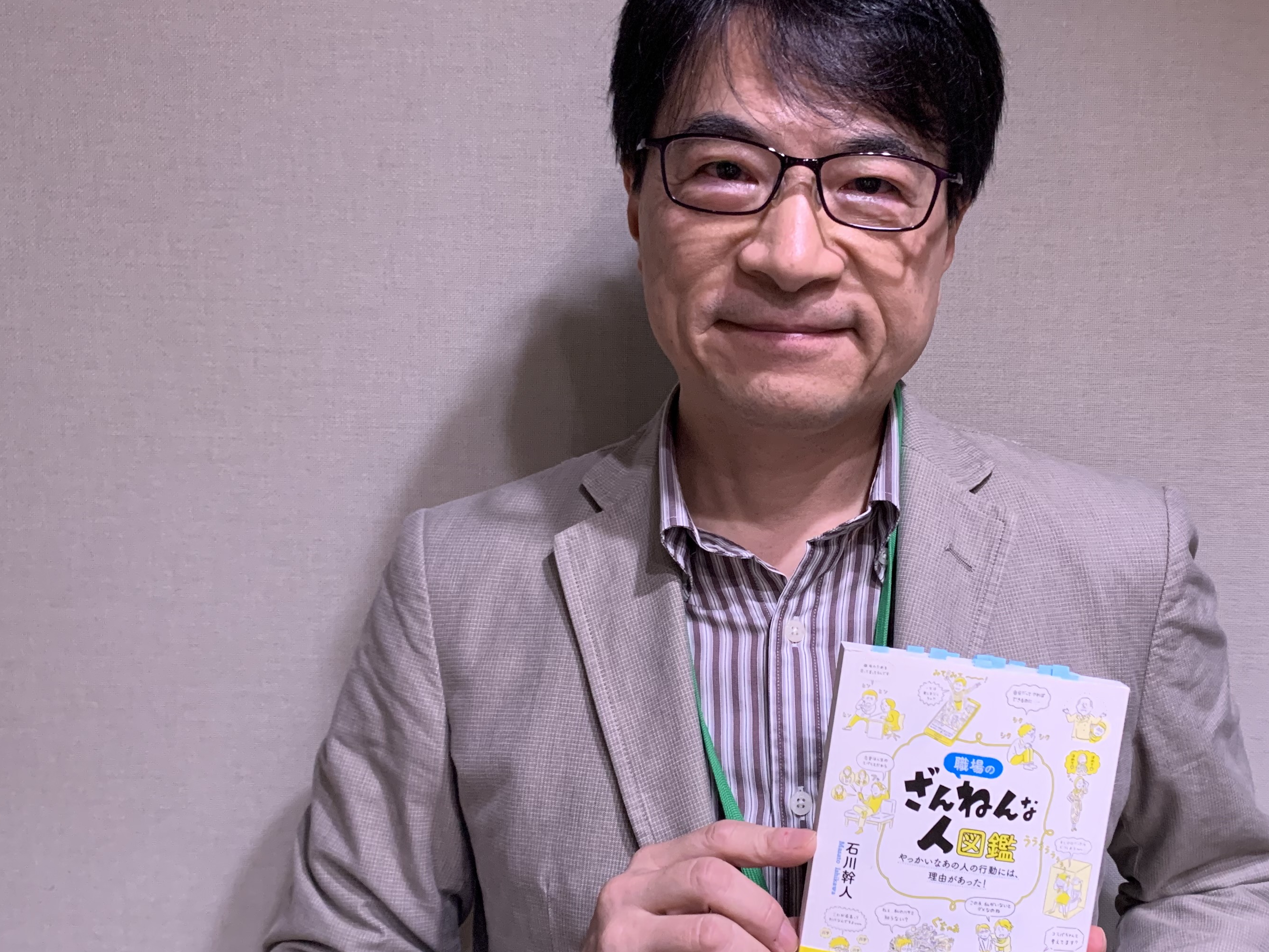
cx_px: 798
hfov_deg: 47.4
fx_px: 1430
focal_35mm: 39
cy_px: 523
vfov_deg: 36.8
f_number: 1.8
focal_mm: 4.25
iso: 320
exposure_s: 1/29
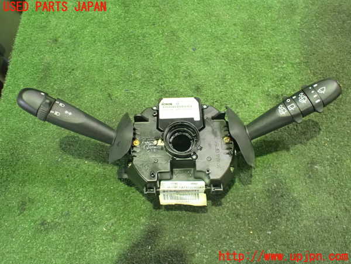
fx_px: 304
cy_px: 132
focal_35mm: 30
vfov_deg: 46.8
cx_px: 176
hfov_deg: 60.0
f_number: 2.3
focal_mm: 5.4
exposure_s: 1/30
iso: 1600
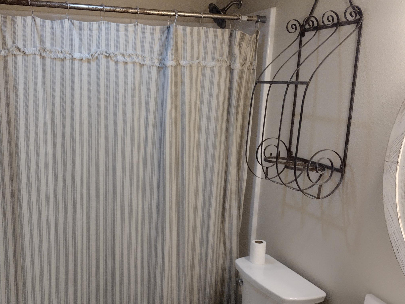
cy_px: 195
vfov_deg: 34.9
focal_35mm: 41
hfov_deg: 45.5
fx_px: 480
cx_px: 159
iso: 133
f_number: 1.7
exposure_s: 1/60
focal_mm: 4.71
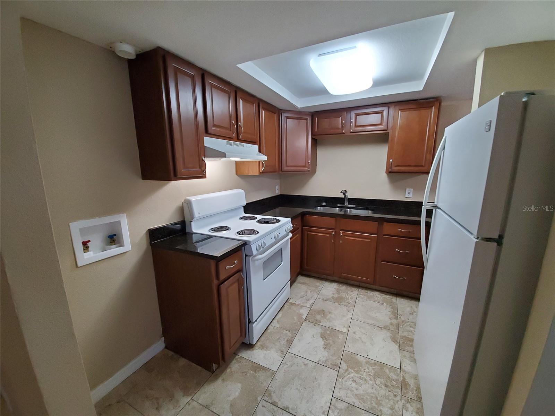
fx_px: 208
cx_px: 278
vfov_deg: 89.9
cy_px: 208
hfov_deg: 106.2
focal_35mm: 13
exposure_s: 1/39
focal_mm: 1.8
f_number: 2.2
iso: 500
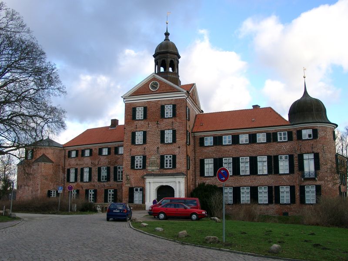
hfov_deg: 54.0
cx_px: 174
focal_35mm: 34
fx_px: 342
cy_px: 130
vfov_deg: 41.8
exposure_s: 1/167
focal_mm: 7.13
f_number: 4
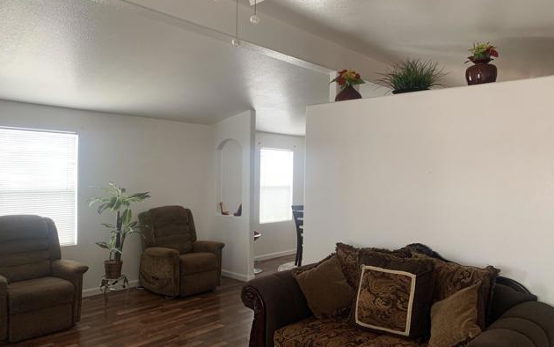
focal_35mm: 28
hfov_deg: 66.5
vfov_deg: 44.6
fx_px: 423
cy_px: 174
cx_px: 278
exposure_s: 1/60
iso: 100
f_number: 1.8
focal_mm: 4.25
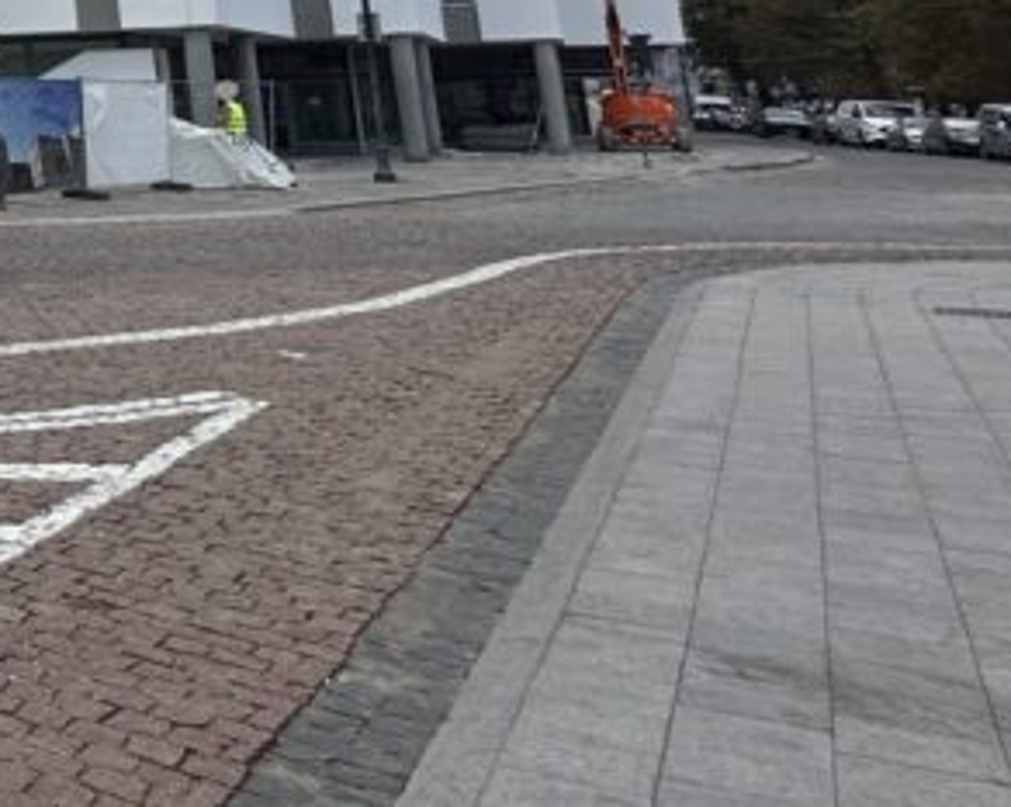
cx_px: -654
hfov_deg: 24.7
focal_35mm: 48
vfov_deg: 27.8
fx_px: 1435
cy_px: -145
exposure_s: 1/1984
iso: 40
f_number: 2.2
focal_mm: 2.22
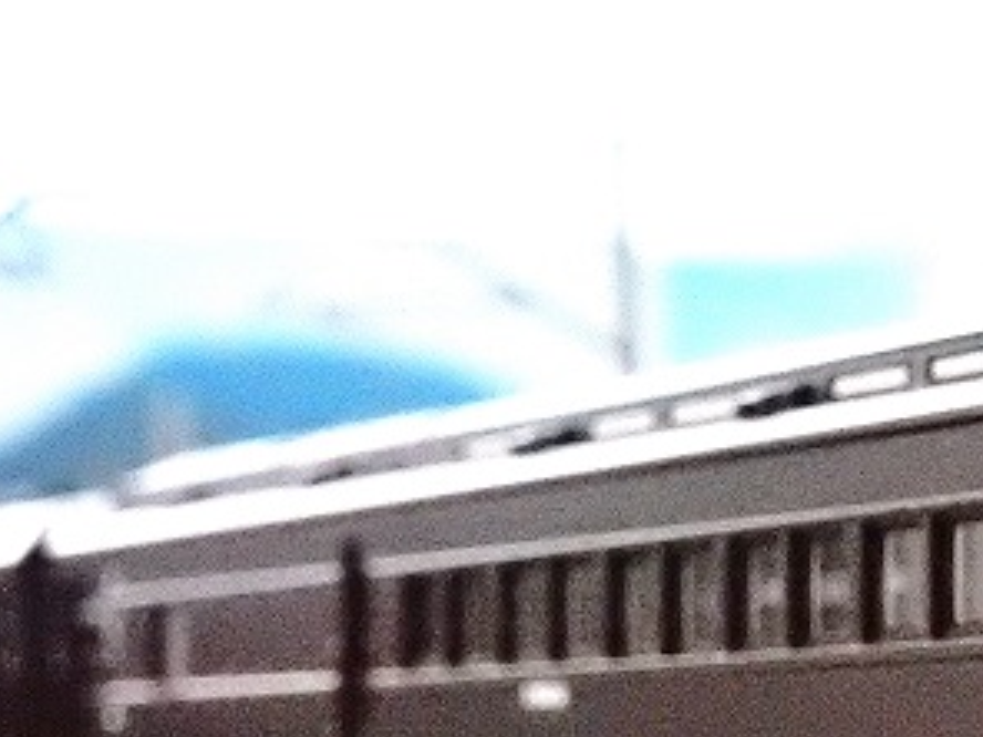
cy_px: 765
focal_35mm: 142
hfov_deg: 13.7
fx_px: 4032
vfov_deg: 10.3
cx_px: 986
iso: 3200
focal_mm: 10.7
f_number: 4.5
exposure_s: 1/100
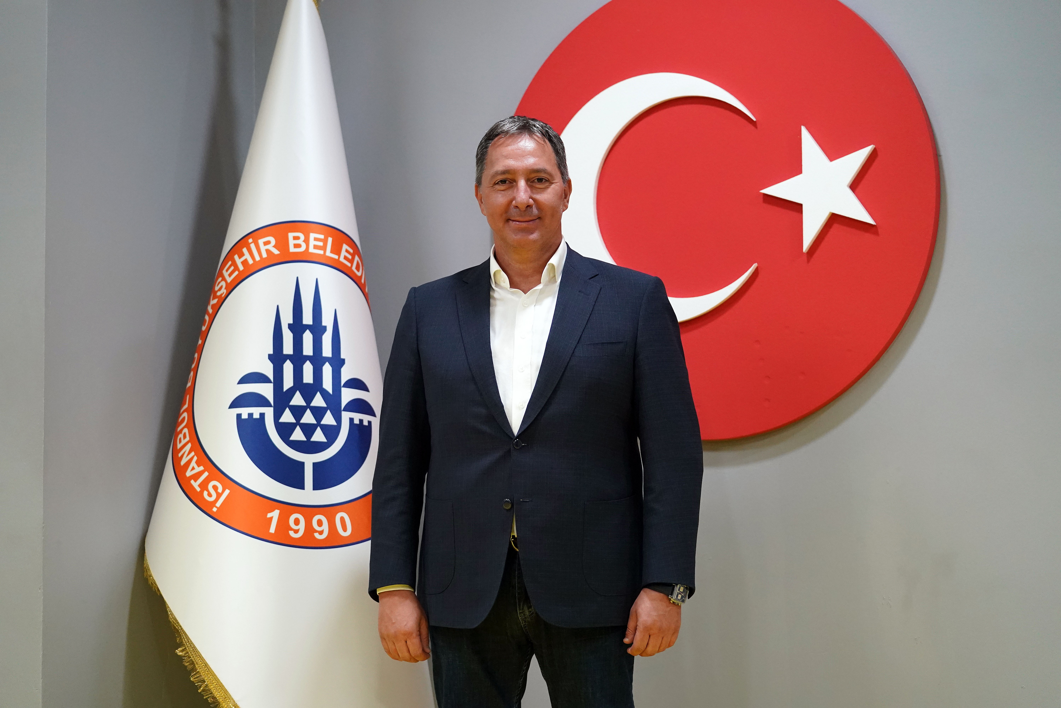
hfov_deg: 18.3
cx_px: 530
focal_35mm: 112
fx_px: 3301
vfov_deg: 12.2
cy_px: 354
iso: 4000
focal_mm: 112
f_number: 2.8
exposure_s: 1/640
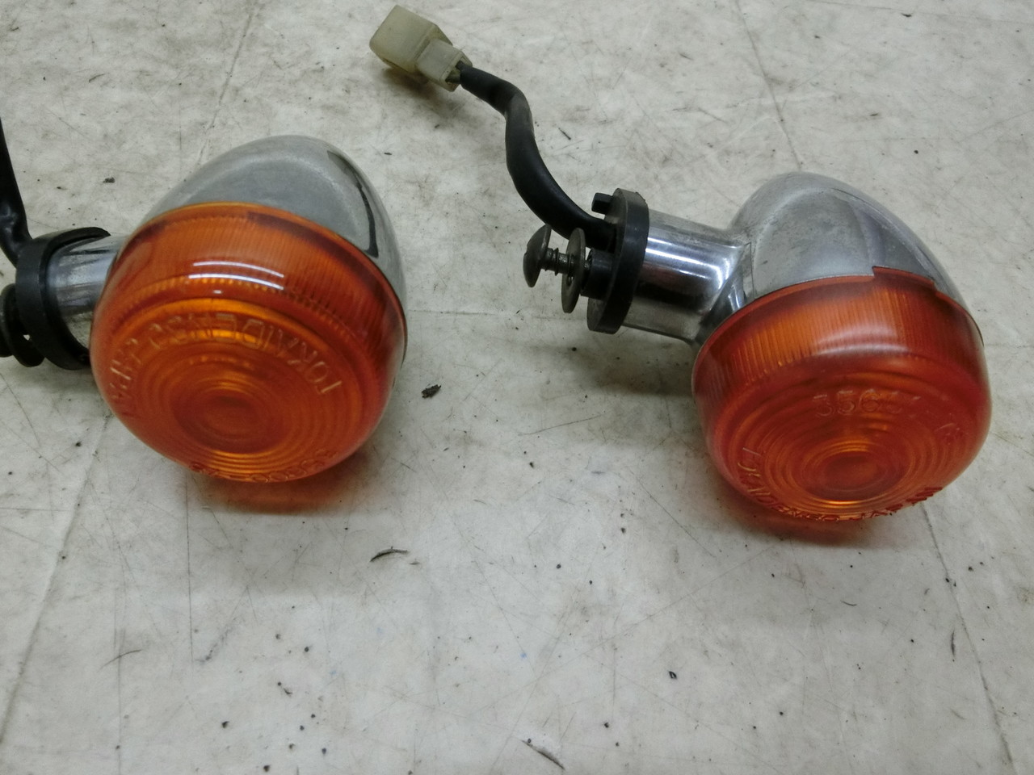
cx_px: 517
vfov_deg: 54.9
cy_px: 388
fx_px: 747
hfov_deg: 69.4
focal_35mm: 25
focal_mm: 4.5
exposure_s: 1/125
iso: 400
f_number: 3.5
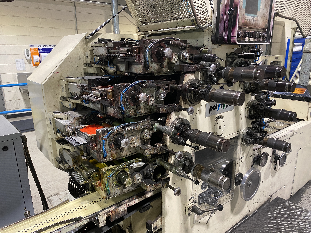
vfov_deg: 53.1
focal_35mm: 26
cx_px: 156
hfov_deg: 67.3
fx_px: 234
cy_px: 116
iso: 200
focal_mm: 4.25
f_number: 1.8
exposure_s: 1/50
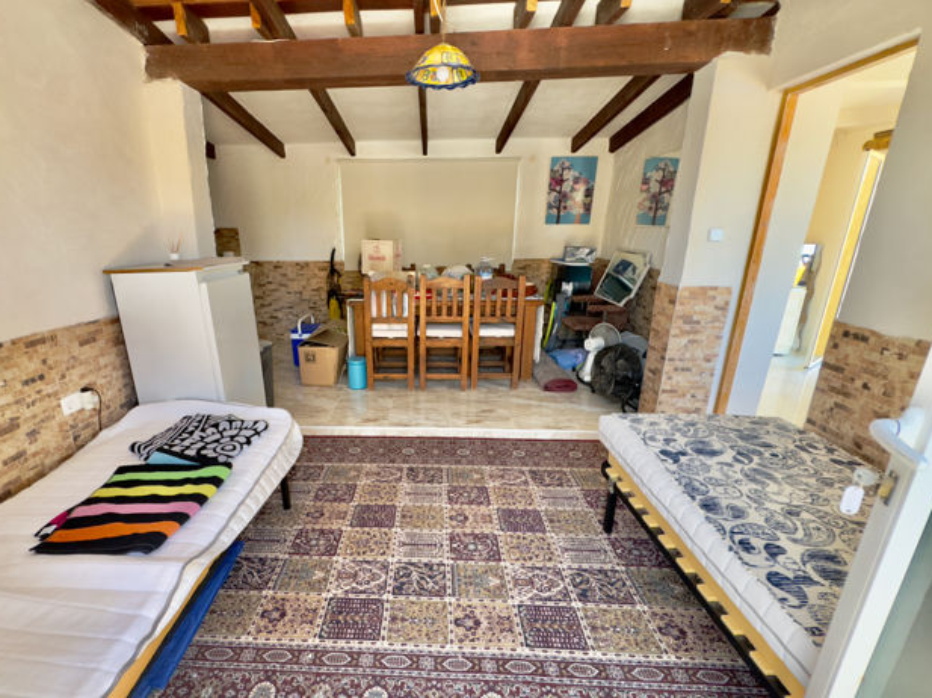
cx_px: 406
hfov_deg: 94.0
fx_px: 431
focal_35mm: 16
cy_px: 360
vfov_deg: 78.0
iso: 160
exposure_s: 1/99
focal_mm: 2.22
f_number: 2.2
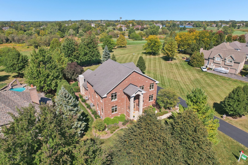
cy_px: 82
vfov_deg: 57.2
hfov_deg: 78.6
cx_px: 124
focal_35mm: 22
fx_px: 152
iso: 100
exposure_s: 1/320
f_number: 2.8
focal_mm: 8.38
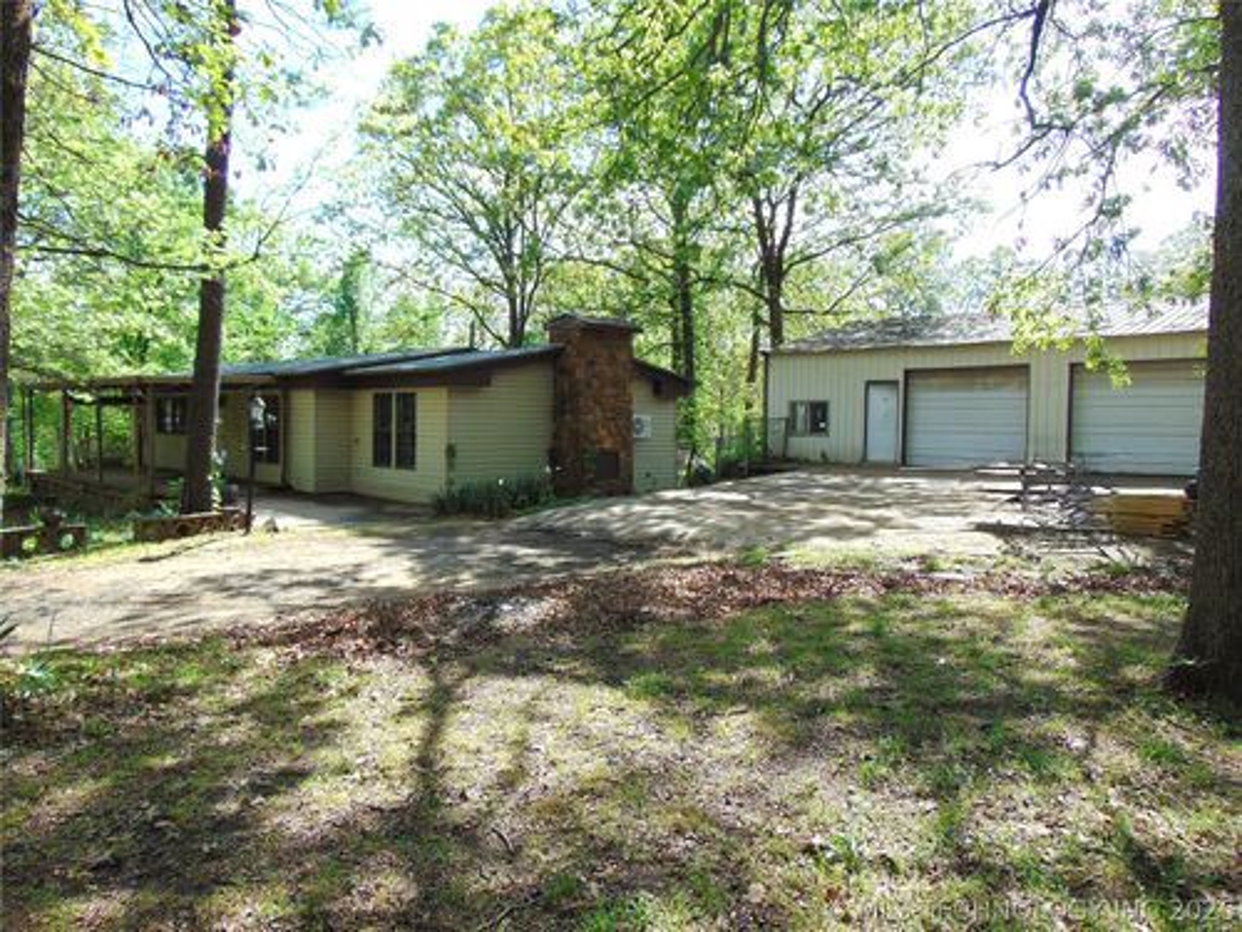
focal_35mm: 25
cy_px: 466
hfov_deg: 69.4
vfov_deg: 54.9
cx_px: 621
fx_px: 897
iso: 80
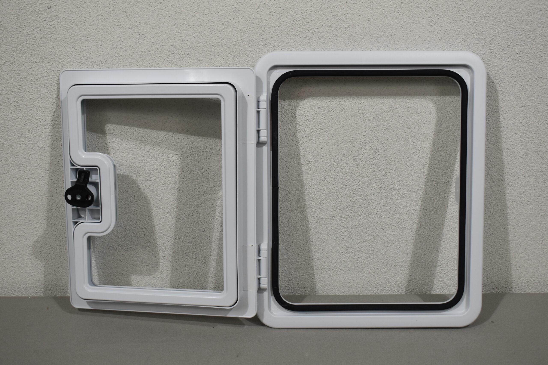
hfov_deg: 42.3
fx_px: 708
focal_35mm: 46
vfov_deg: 28.9
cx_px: 274
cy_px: 182
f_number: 5.6
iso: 320
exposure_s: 1/125
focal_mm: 31
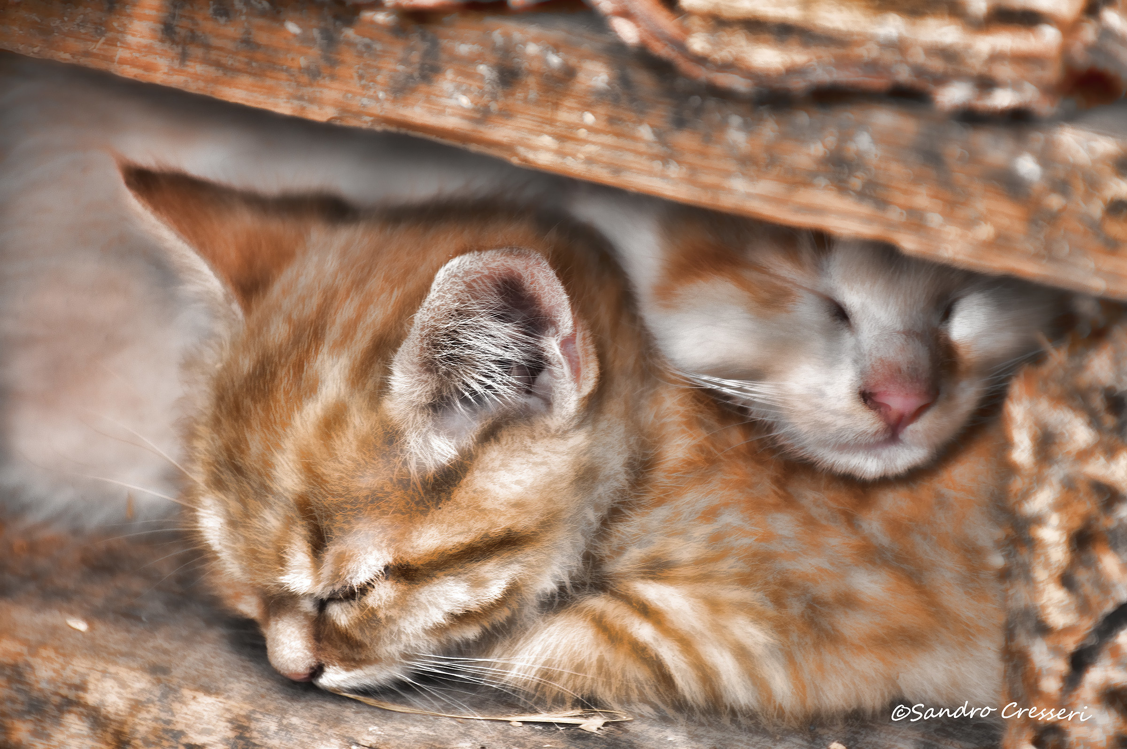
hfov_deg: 9.8
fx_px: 6566
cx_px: 564
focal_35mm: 210
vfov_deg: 6.5
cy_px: 374
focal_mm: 140
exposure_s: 1/50
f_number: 5.6
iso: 100
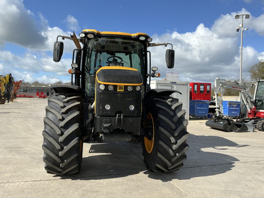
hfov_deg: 63.4
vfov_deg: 49.7
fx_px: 214
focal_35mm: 28
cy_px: 99
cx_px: 132
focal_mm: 3
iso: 25
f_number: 1.8
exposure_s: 1/1675
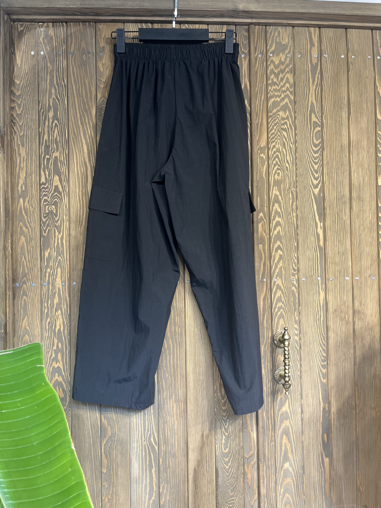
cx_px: 190
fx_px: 382
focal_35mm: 26
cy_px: 254
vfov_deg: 67.3
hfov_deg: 53.1
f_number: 1.6
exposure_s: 1/100
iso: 80
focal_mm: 5.1
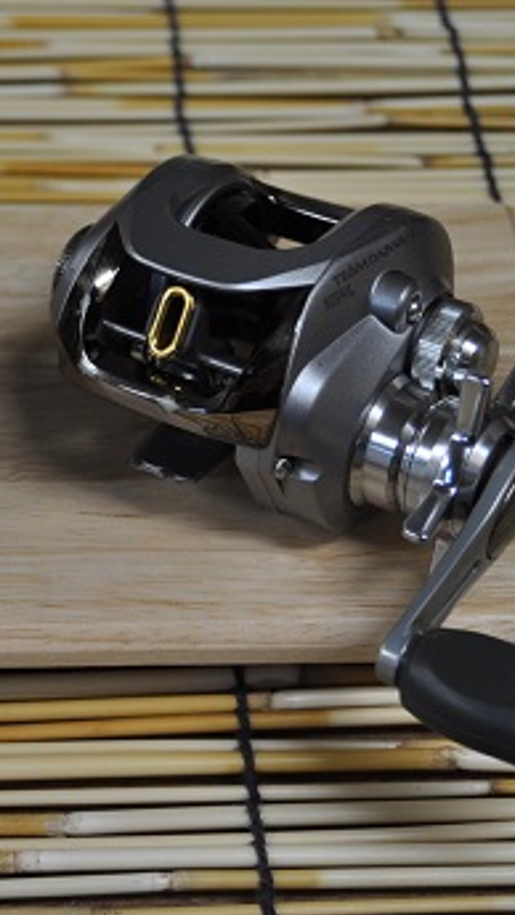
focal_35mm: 82
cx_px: 3
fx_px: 1991
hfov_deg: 14.5
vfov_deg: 25.9
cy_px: 467
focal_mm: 28
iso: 560
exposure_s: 1/60
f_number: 4.5
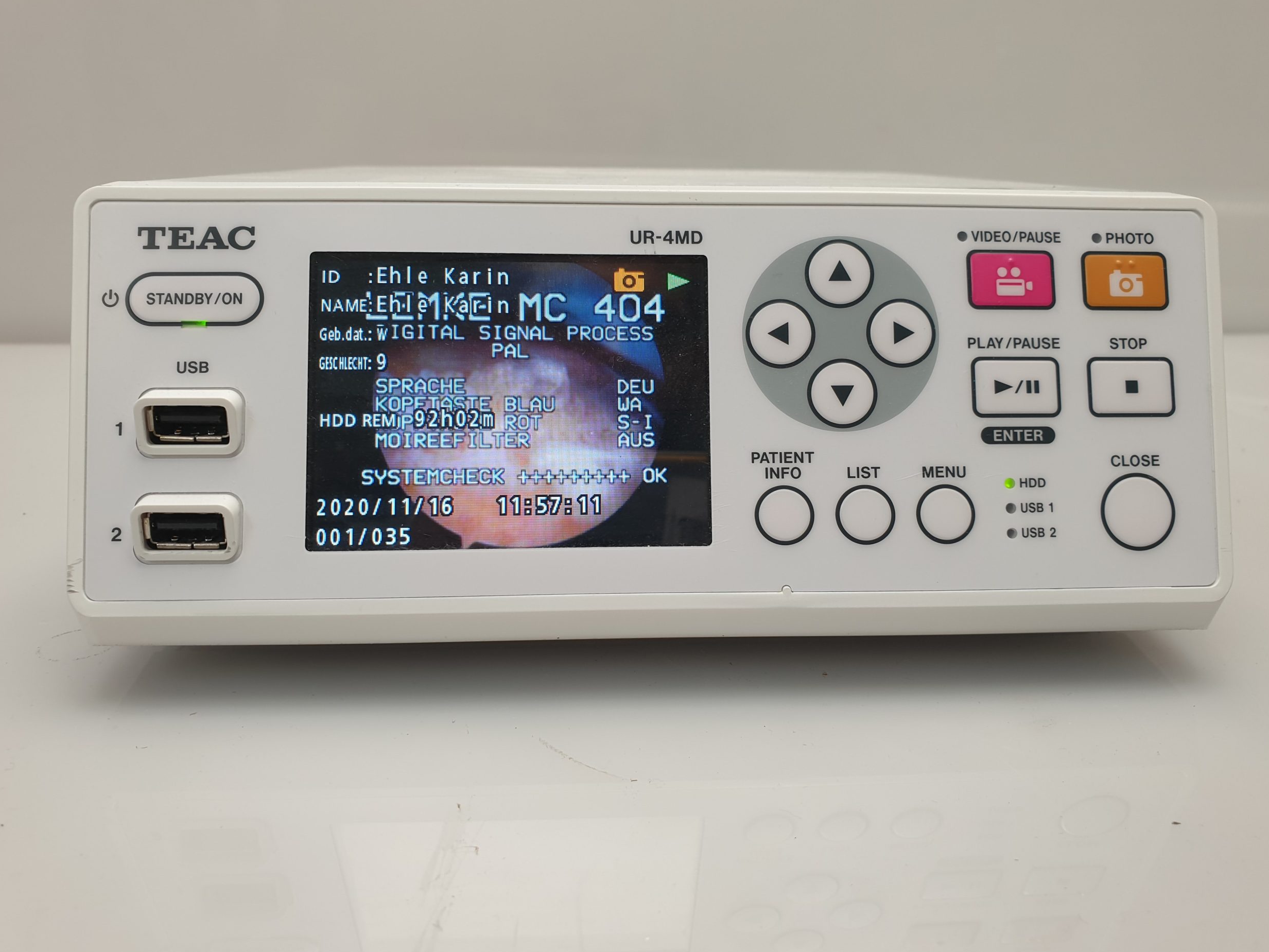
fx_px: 990
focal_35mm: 27
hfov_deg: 65.3
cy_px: 465
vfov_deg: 51.4
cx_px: 646
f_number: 2.4
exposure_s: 1/50
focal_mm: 4.3
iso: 50
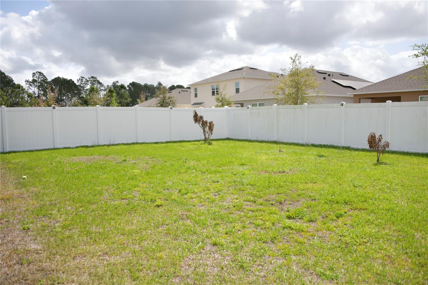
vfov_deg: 46.4
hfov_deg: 65.5
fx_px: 333
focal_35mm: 28
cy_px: 142
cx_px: 214
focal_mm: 28
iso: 64
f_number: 3.5
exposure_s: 1/800
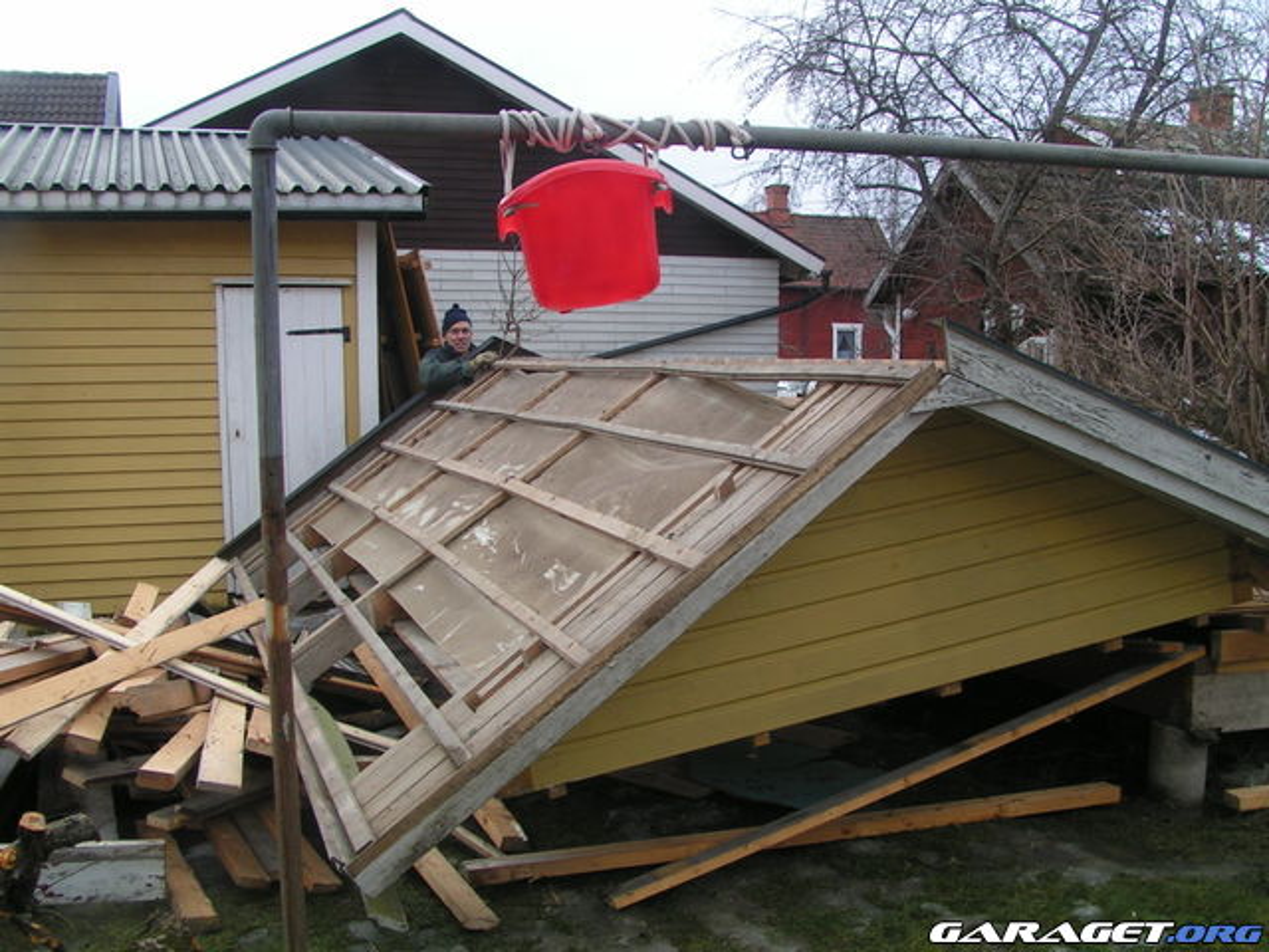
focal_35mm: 38
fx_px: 1393
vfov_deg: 37.7
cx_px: 634
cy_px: 476
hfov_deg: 49.0
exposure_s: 1/100
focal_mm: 5.8
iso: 50
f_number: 5.6
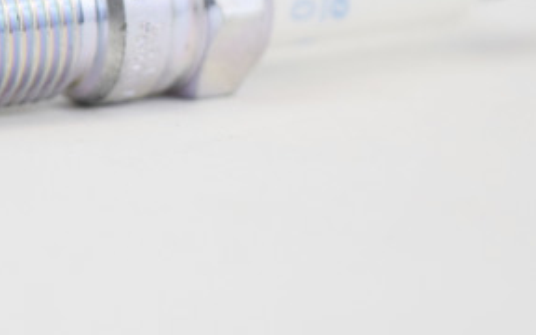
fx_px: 2734
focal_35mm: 187
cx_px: 128
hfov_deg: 11.2
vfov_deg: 7.0
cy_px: 18
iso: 900
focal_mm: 55
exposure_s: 1/60
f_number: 5.6
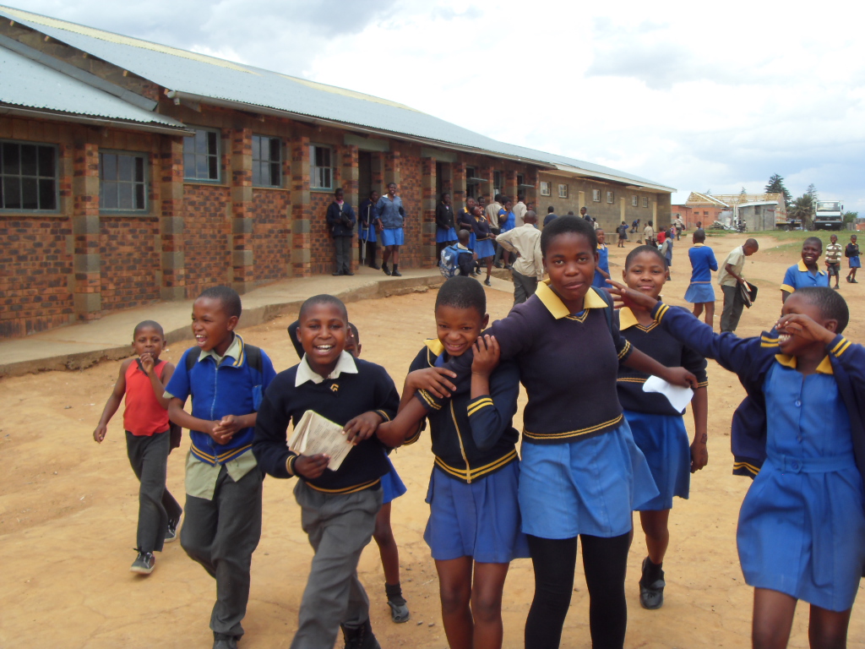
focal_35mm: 39
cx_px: 432
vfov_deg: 36.8
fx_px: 975
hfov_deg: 47.9
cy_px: 324
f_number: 6.2
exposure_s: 1/180
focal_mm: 6.6
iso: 80
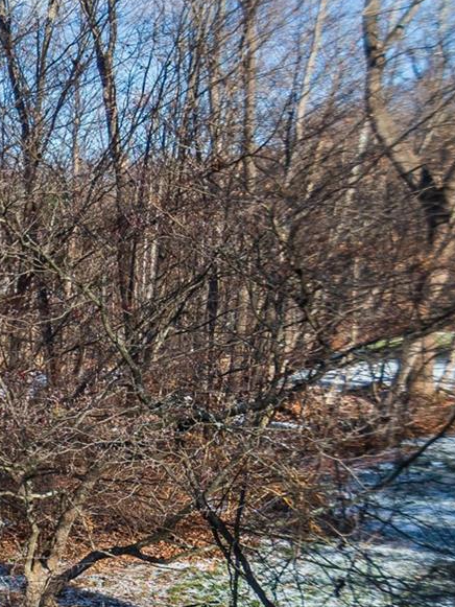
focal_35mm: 61
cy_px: 403
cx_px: -493
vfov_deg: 31.4
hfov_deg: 16.8
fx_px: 1069
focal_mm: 12
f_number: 5
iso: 100
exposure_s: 1/400
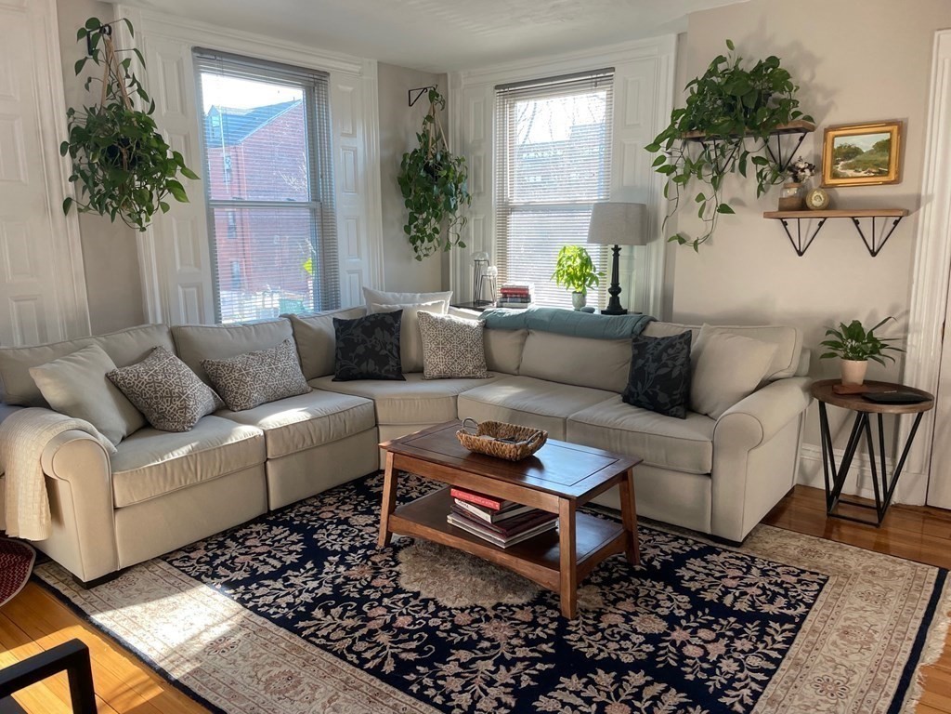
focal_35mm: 26
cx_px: 476
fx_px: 714
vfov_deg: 53.1
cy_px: 357
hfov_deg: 67.3
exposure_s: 1/120
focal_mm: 4.2
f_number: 1.6
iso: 80
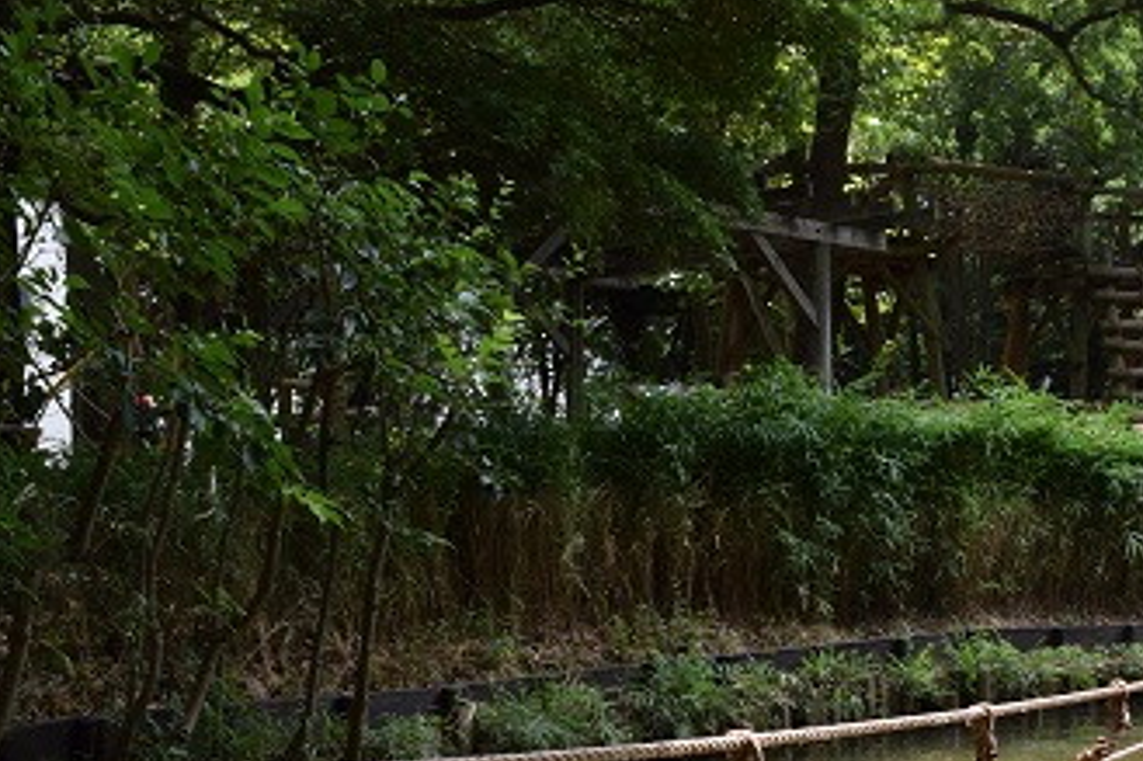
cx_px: 987
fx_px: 1745
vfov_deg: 24.2
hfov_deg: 34.6
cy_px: 624
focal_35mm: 55
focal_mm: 18
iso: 400
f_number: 11
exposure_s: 1/200
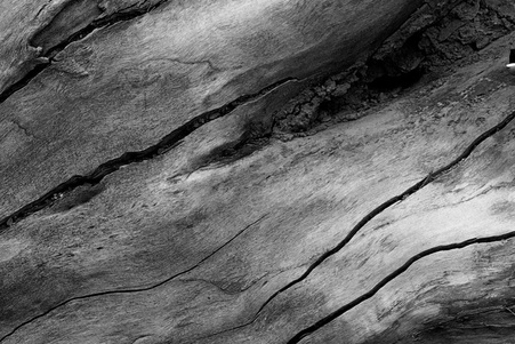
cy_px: -85
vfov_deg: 4.8
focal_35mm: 284
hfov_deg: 6.9
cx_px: 1153
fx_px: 4064
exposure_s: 1/500
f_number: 1.8
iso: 100
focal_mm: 50
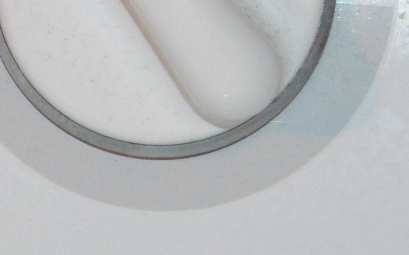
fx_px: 4493
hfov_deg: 5.1
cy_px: -66
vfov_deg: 3.3
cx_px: -545
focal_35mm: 403
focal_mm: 46
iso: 2800
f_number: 5.3
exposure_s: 1/60
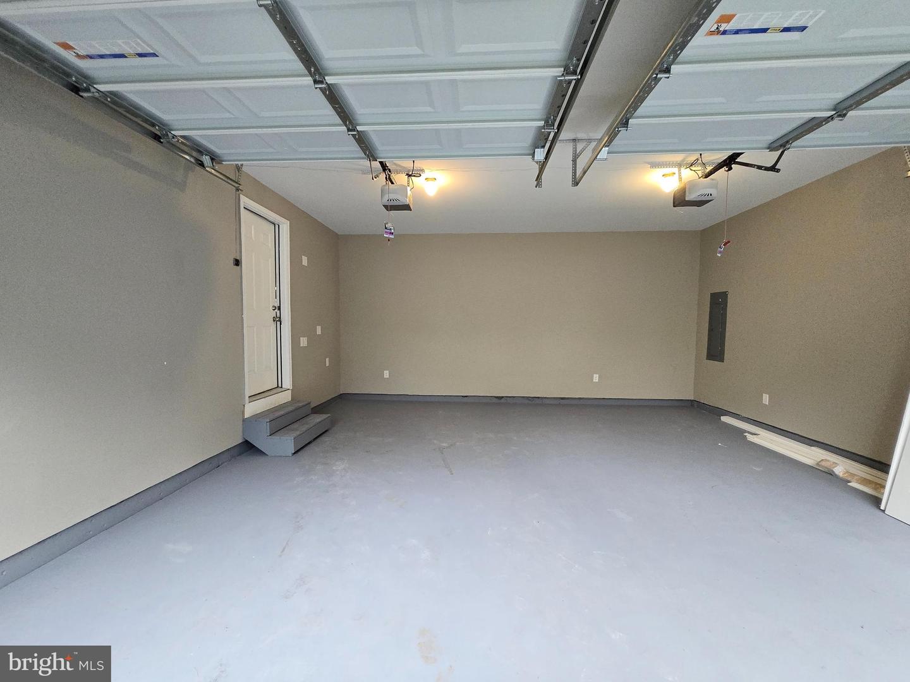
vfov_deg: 89.9
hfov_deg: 106.2
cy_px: 341
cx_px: 455
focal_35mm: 13
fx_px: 342
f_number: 2.2
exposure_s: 1/60
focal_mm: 1.7
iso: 250
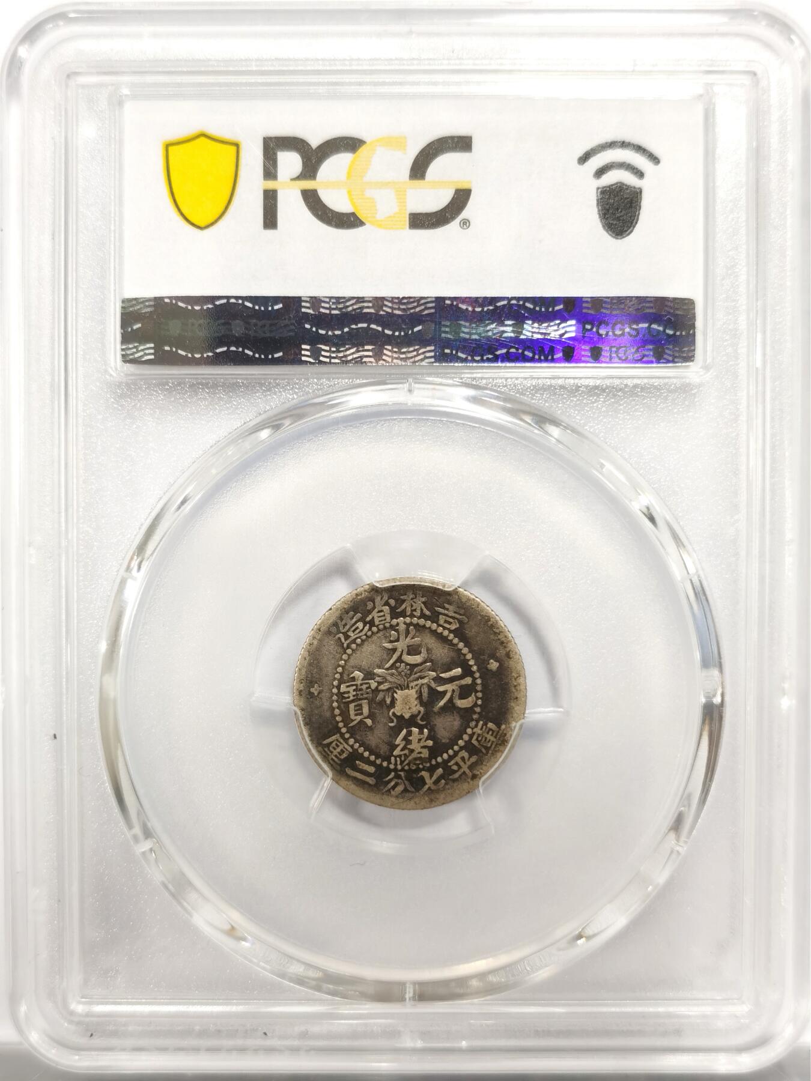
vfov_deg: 35.5
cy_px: 540
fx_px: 1687
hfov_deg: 27.0
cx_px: 406
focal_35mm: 54
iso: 160
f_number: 16
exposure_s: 1/100
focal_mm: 5.56
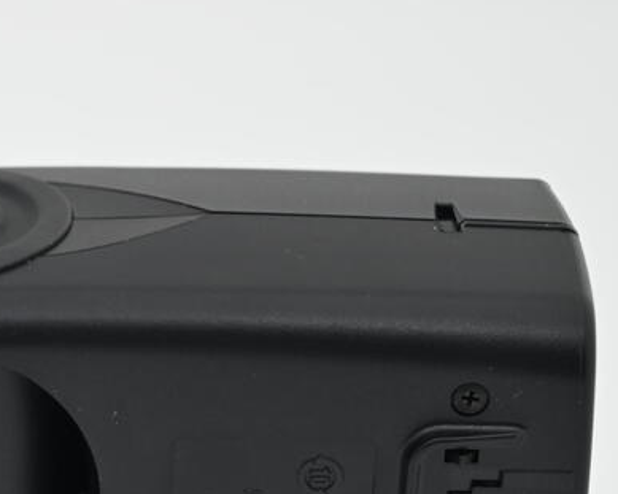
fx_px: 2542
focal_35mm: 139
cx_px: -214
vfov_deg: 11.0
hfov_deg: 13.3
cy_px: 488
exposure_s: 1/50
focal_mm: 48
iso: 1400
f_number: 11
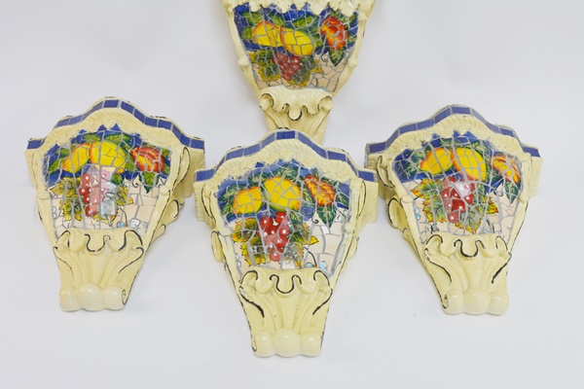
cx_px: 292
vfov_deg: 28.1
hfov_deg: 41.1
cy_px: 194
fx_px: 779
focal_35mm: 48
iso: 200
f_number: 7.1
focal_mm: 32
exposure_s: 1/200
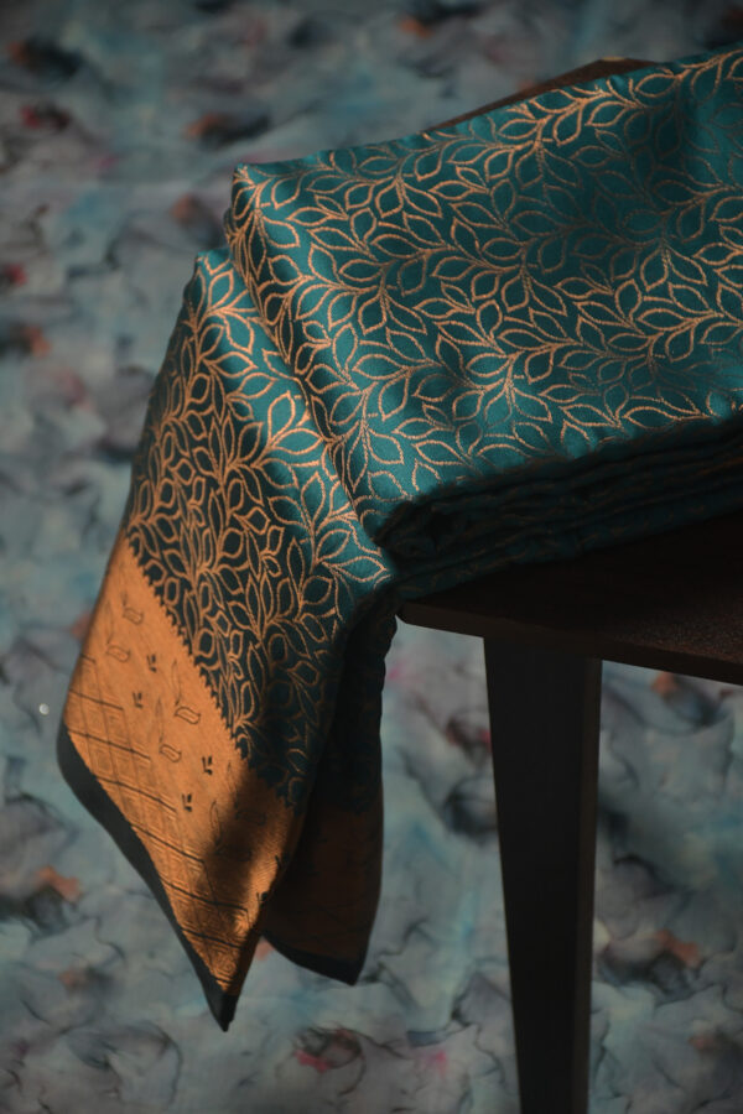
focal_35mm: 142
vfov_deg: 14.4
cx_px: 372
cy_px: 557
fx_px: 4396
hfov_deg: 9.7
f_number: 5.3
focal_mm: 95
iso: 2000
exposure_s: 1/160
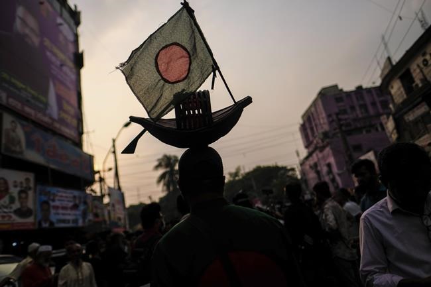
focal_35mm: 24
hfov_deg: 73.8
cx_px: 216
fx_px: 287
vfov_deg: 53.1
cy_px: 144
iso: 320
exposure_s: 1/16000
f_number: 1.4
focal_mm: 16
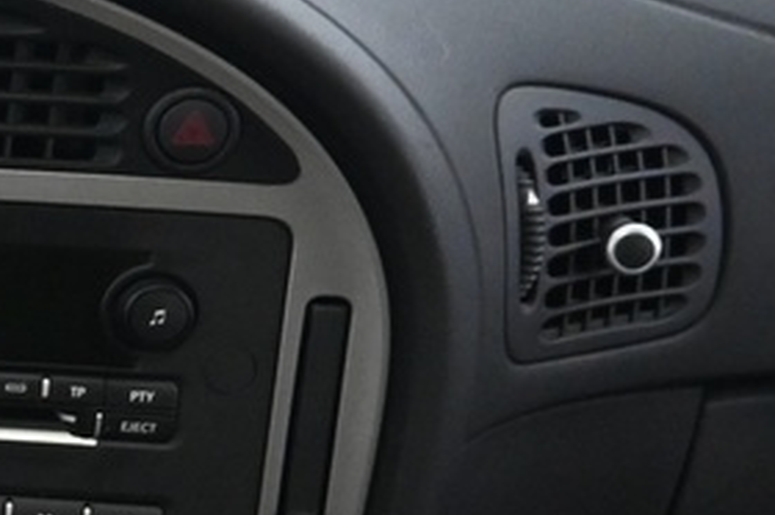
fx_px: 2989
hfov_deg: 11.7
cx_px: -1162
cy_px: 388
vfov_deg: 9.8
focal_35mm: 139
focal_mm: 16
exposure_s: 1/25
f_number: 3.5
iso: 1600
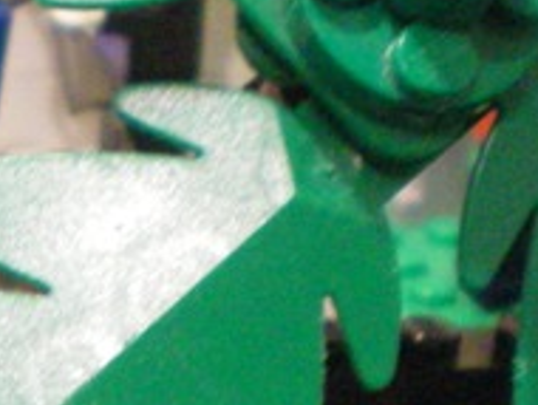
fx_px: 2490
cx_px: -122
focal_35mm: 160
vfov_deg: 9.1
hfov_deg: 12.0
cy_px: 578
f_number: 3.1
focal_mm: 6.3
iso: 400
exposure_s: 1/8
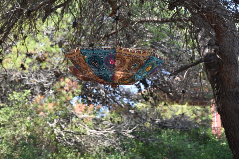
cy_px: 80
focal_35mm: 120
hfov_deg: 17.1
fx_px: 797
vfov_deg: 11.4
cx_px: 120
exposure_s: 1/200
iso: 400
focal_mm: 80
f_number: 7.1
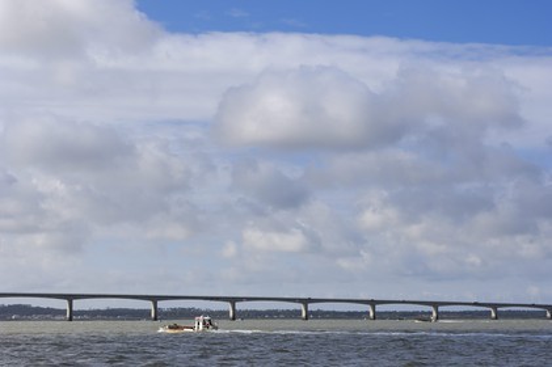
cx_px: 276
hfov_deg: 28.1
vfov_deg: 18.9
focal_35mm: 72
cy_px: 184
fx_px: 1103
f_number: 9.5
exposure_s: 1/200
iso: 100
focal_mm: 48
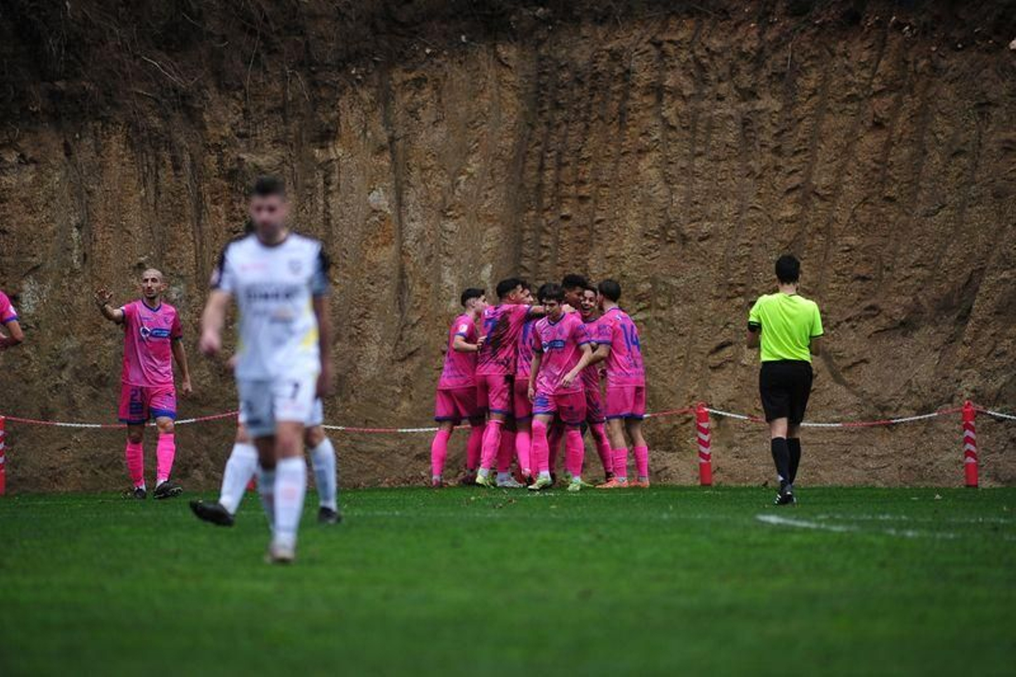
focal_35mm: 300
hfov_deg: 6.9
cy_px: 338
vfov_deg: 4.6
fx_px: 8464
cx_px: 508
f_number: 2.8
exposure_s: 1/1000
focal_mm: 300
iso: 1000
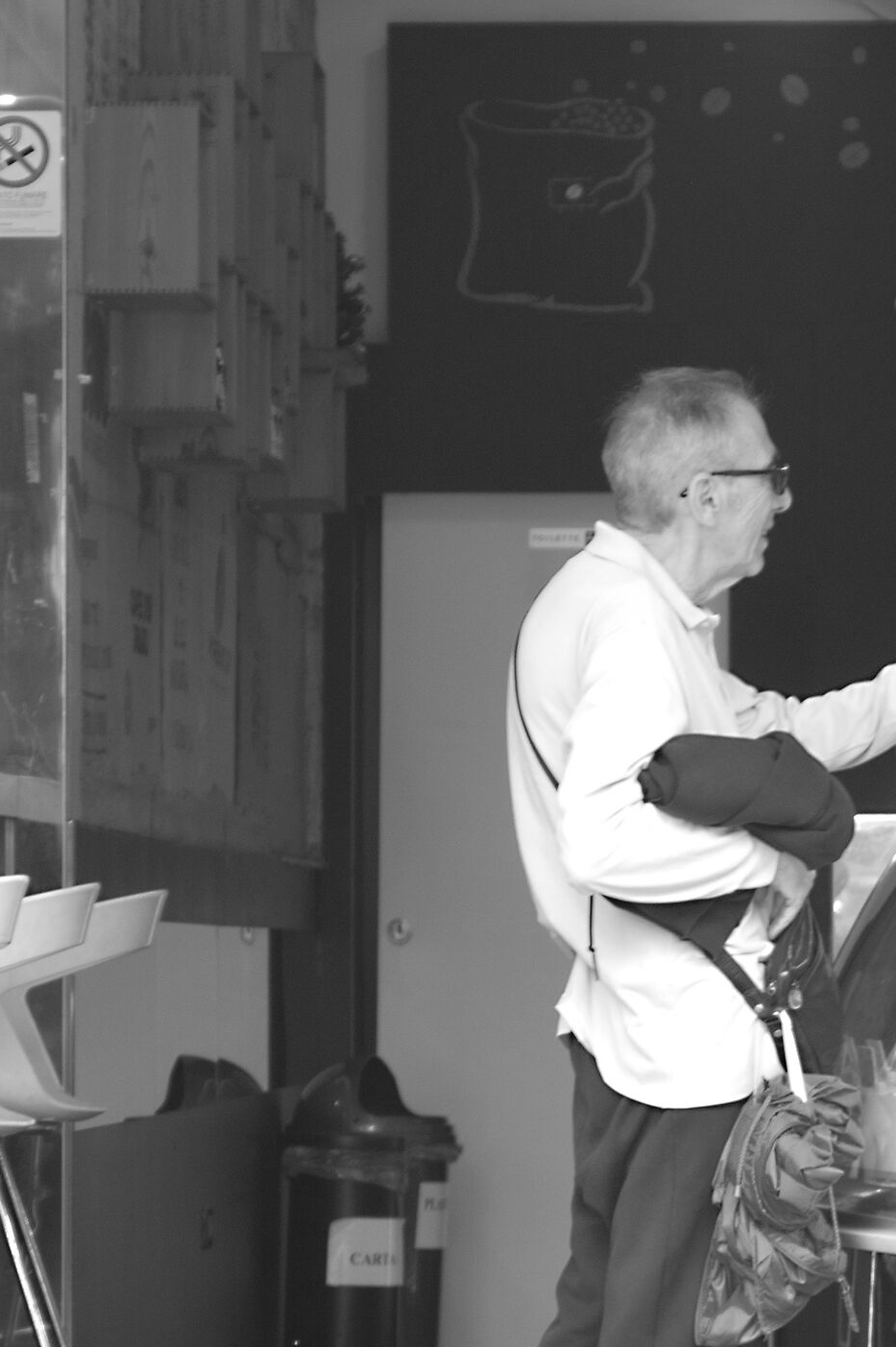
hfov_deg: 8.9
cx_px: 744
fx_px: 5759
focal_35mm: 154
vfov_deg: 13.3
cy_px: 886
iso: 200
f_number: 5.6
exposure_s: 1/30
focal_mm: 60
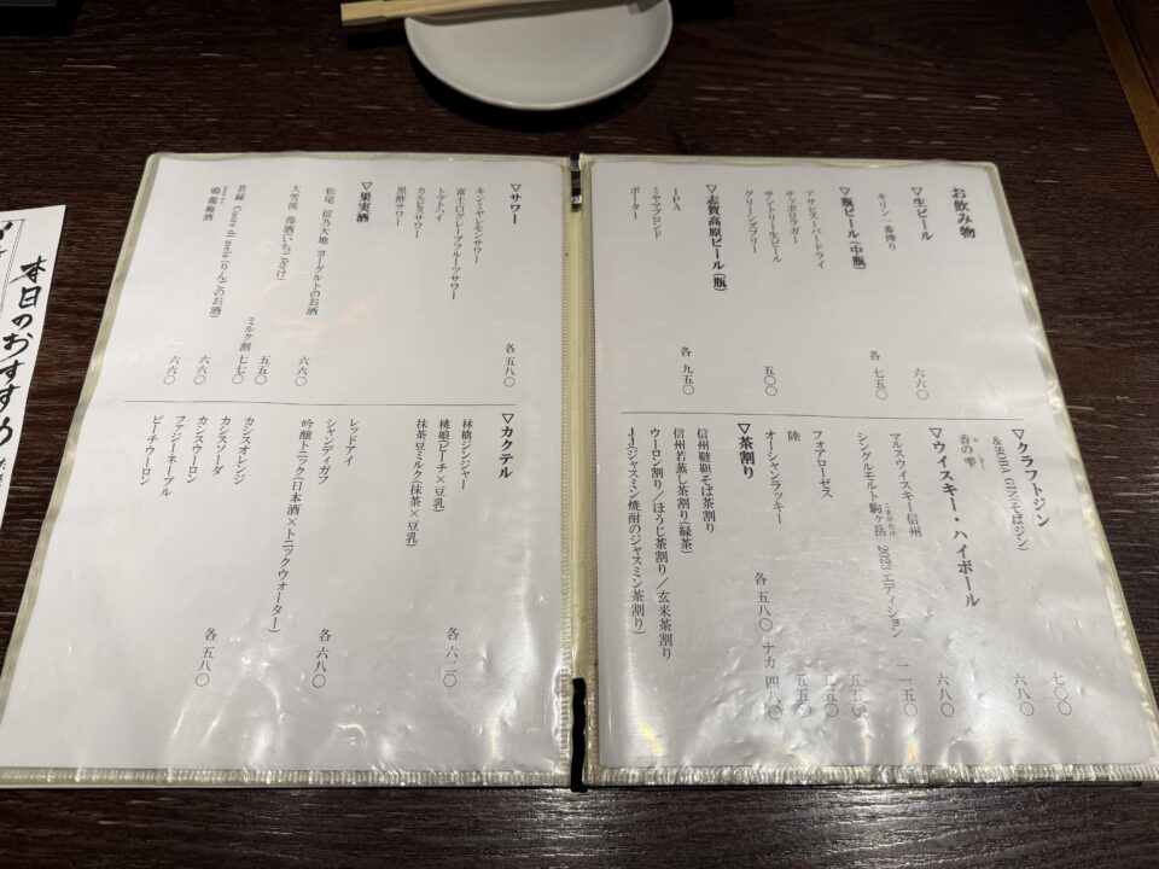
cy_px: 434
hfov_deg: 71.6
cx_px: 580
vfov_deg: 56.8
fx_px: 804
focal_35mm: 24
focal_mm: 6.76
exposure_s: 1/120
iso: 100
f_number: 1.78
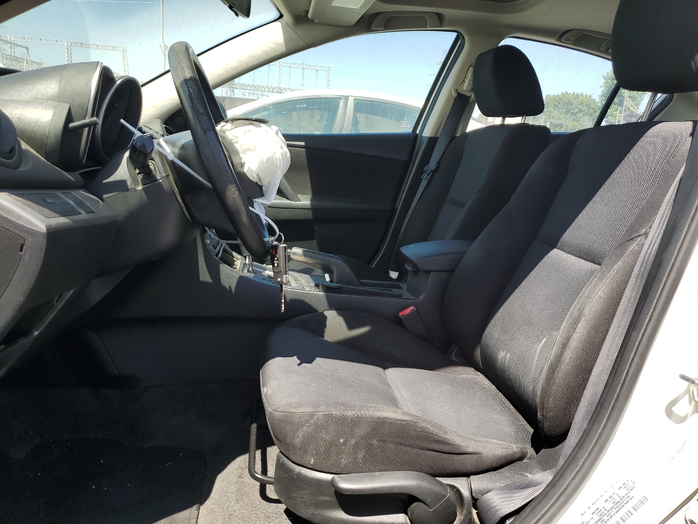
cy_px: 262
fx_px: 524
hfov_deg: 67.3
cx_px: 349
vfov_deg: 53.1
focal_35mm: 26
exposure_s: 1/1000
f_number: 1.5
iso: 50
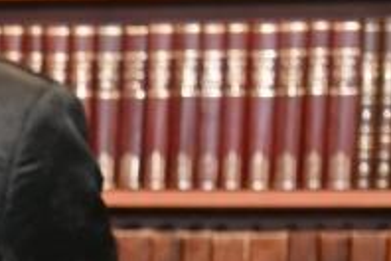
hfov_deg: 8.5
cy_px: 566
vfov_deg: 5.8
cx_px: -452
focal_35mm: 228
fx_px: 2476
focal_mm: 44
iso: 320
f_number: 4
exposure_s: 1/200
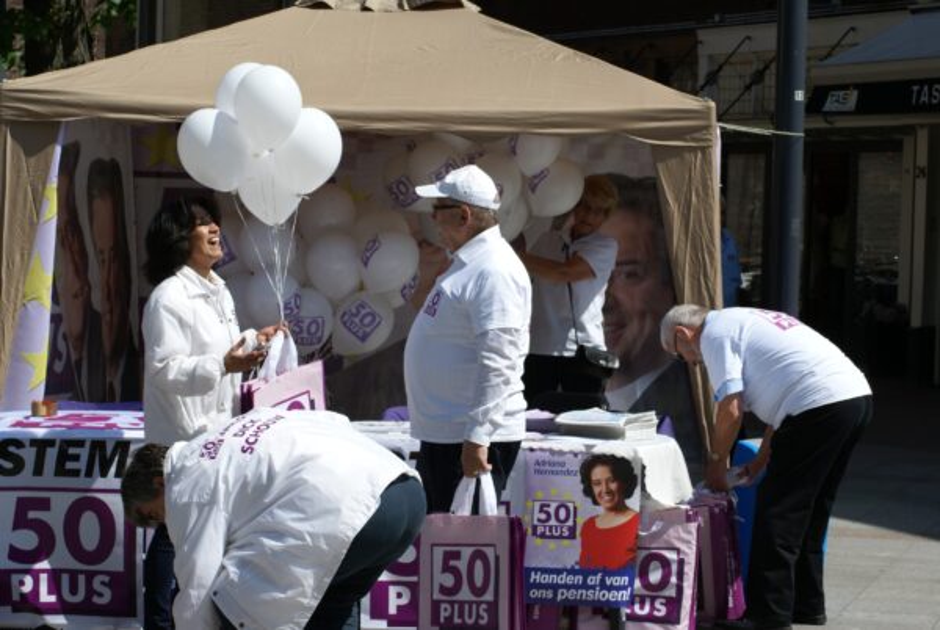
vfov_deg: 12.2
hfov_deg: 18.2
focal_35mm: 112
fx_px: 2942
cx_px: 470
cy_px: 315
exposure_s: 1/250
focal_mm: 75
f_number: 9
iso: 100
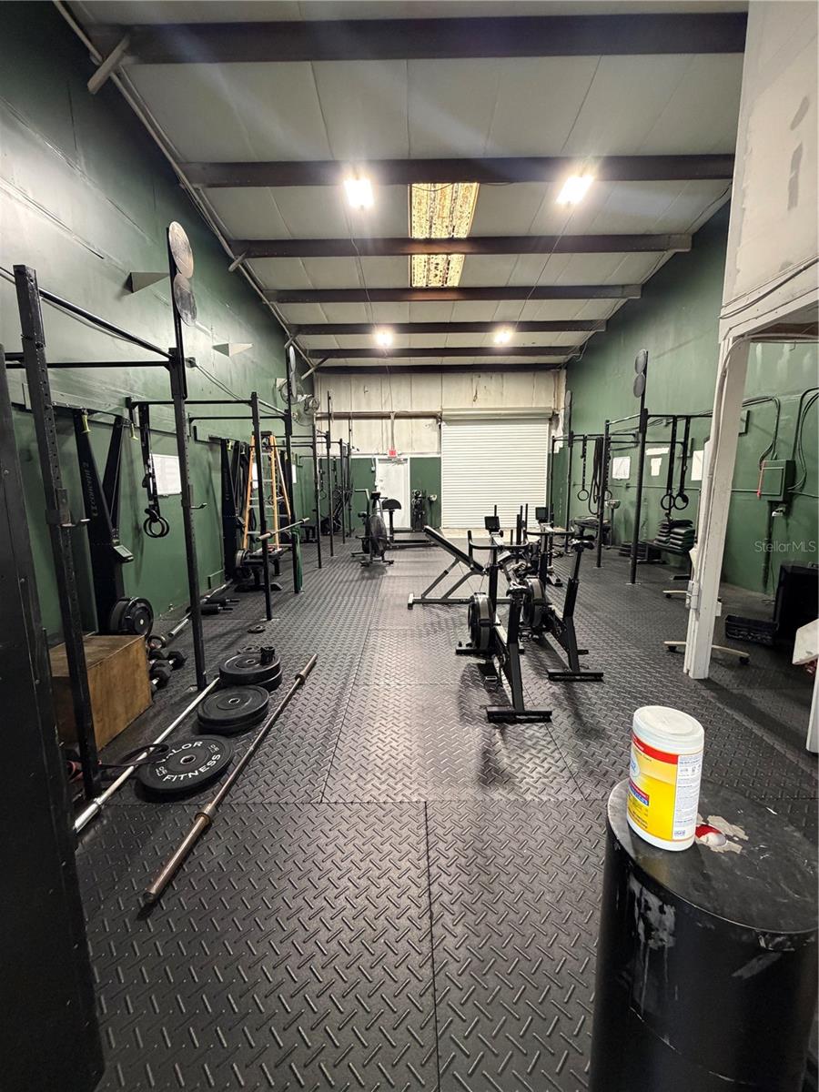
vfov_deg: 102.1
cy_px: 546
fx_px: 442
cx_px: 410
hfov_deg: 85.7
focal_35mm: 14
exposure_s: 1/60
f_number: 2.2
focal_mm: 2.22
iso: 400
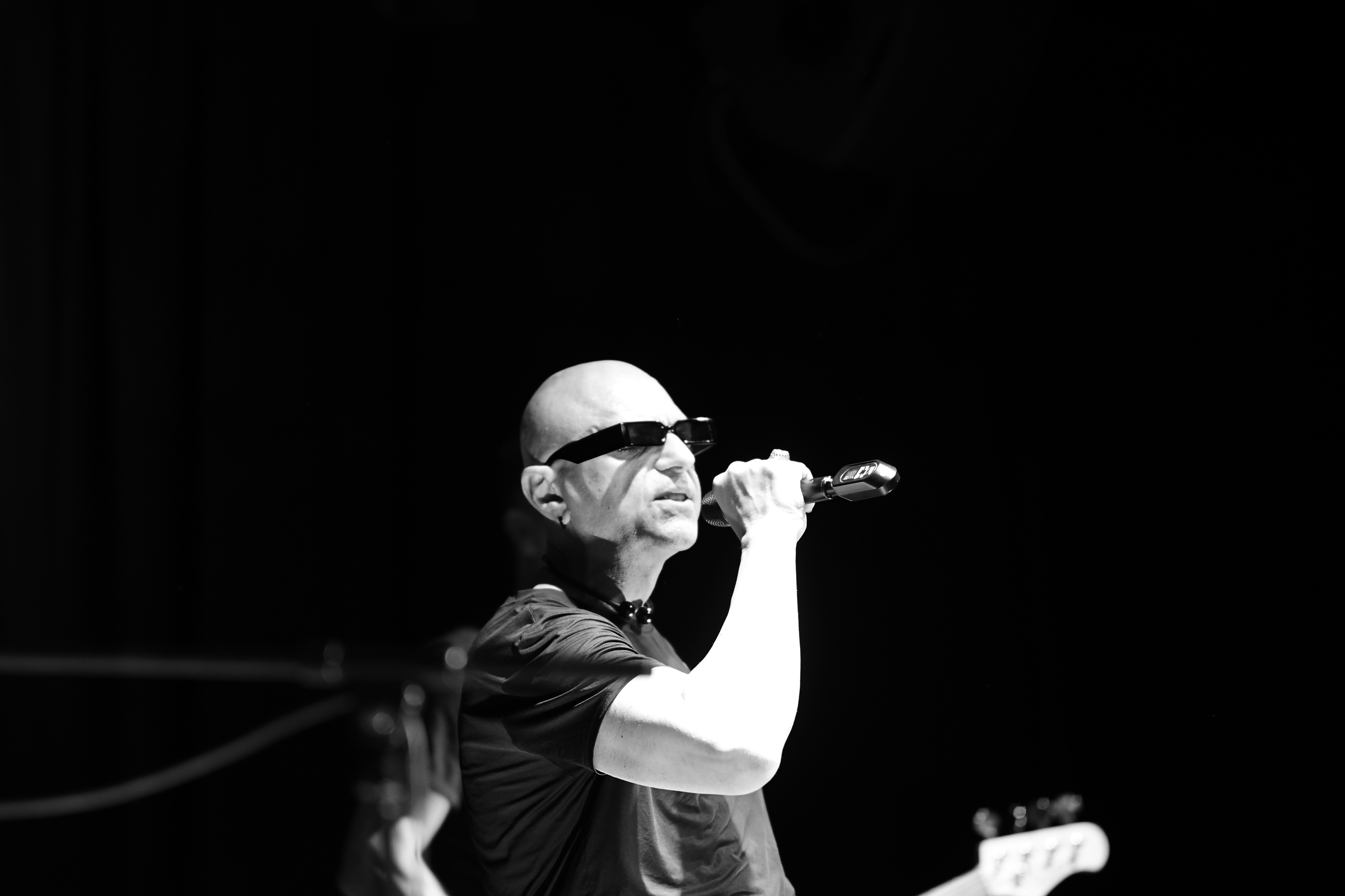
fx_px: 4744
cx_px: 672
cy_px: 448
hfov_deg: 16.1
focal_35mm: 127
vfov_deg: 10.8
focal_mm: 85
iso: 1000
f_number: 1.4
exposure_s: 1/200
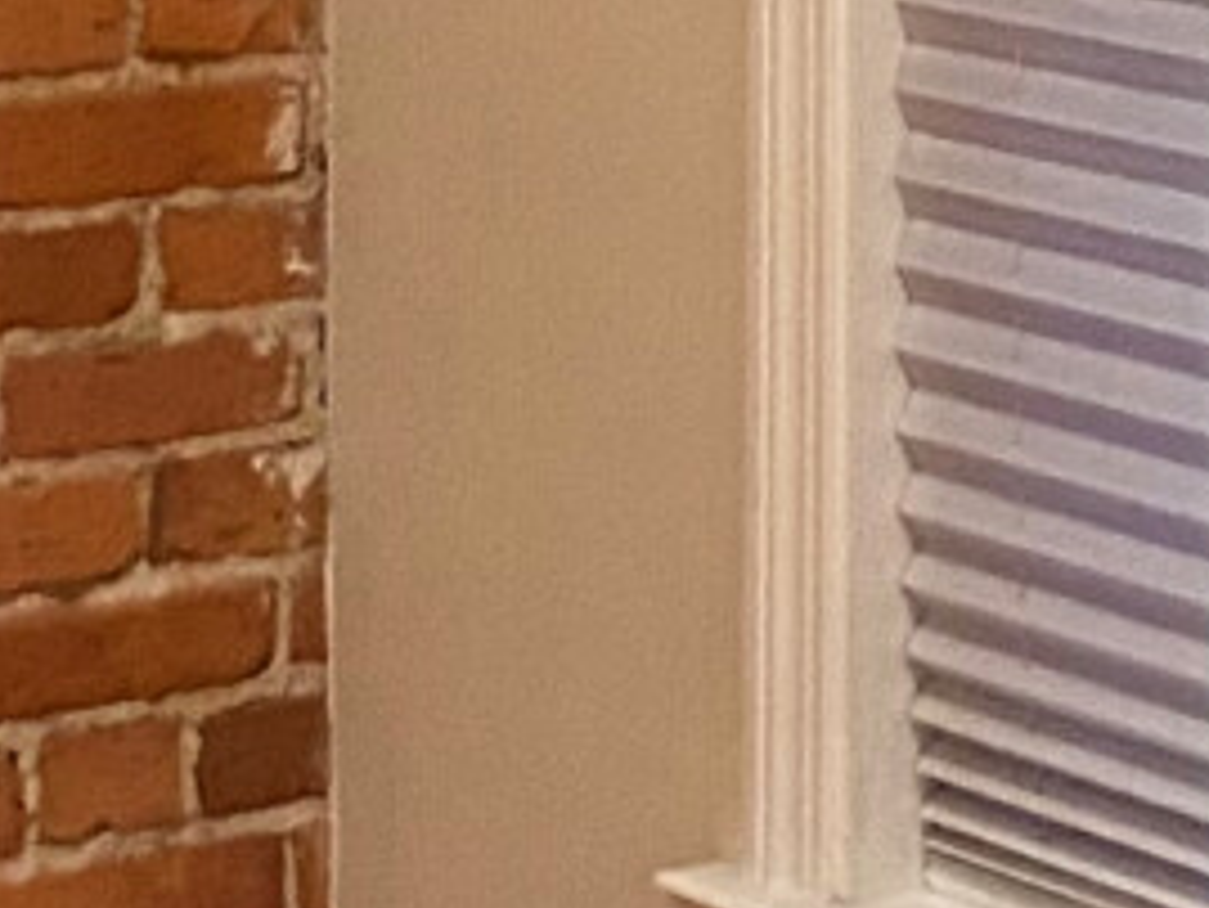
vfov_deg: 7.5
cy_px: -148
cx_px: 701
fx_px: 6918
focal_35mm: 198
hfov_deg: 10.0
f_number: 1.8
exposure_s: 1/60
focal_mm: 4.25
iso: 500
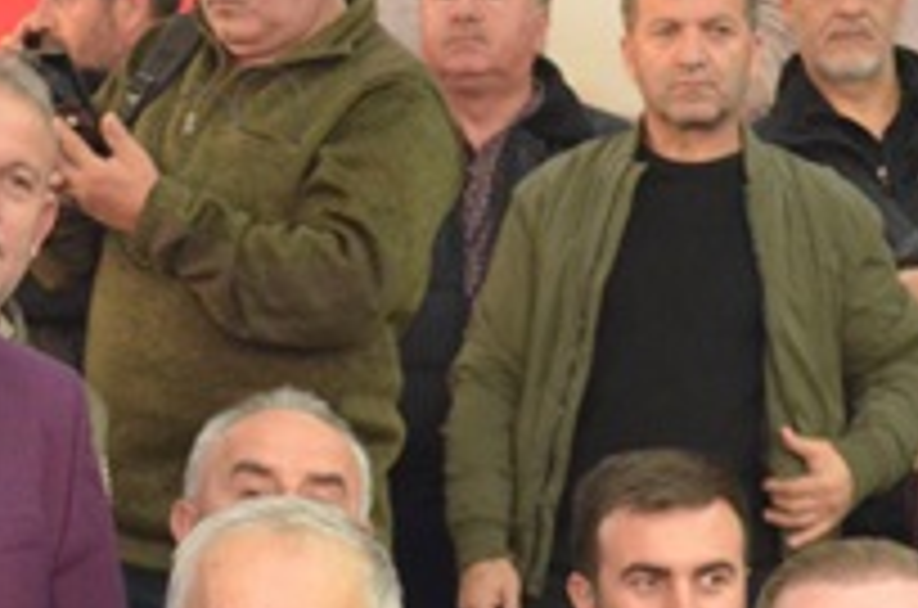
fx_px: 3587
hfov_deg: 14.6
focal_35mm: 141
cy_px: 797
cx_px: 486
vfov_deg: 9.5
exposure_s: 1/60
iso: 2800
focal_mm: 30
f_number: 4.5
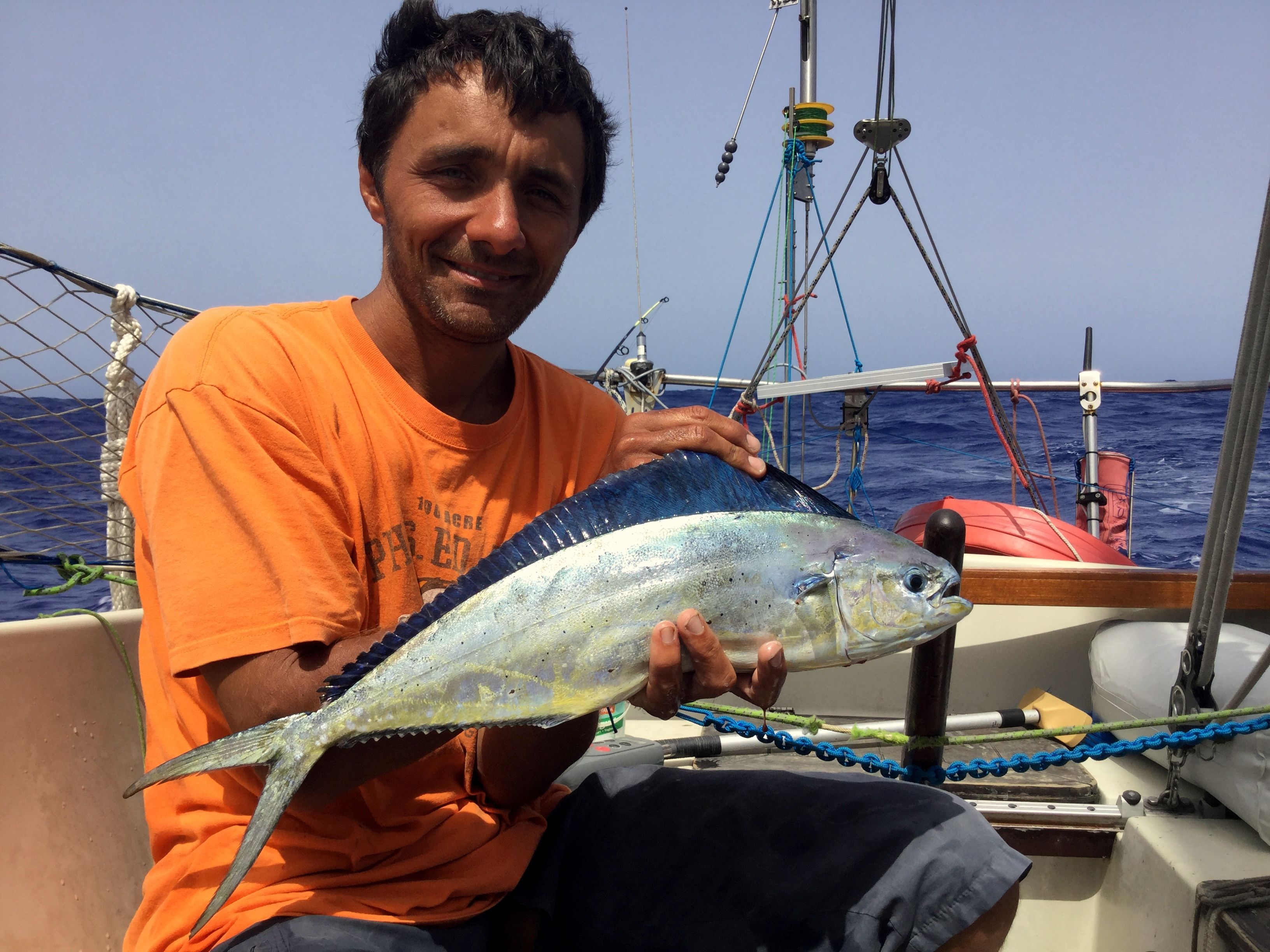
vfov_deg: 45.4
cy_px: 476
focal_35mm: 31
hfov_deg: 58.4
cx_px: 635
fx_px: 1137
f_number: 2.4
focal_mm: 3.3
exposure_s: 1/1235
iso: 25
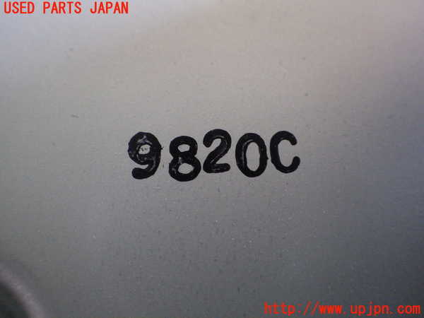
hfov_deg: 58.4
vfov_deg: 45.4
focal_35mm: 31
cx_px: 212
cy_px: 159
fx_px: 380
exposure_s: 1/40
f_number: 2.3
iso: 1600
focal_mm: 5.5
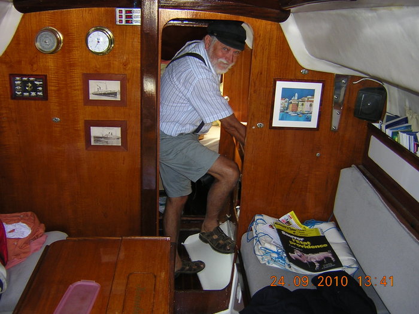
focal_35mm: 36
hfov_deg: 51.4
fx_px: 436
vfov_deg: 39.7
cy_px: 157
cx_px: 210
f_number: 2.6
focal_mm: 4.7
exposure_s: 1/60.1
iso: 107
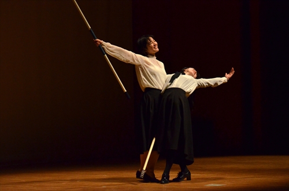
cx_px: 144
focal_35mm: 117
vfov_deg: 11.7
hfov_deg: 17.5
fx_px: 937
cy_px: 96
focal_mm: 78
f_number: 5.6
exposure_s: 1/400
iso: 3200
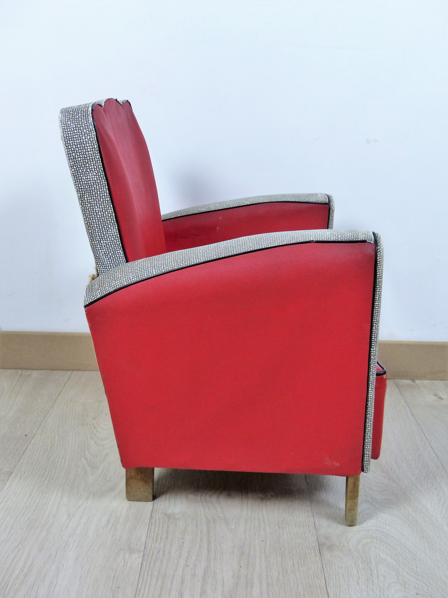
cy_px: 299
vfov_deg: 47.9
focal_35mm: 39
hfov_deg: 36.8
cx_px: 224
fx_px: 673
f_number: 2.8
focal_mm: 6.8
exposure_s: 1/40
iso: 400
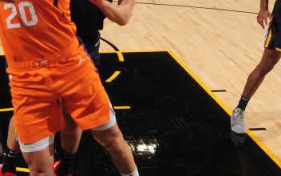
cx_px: -12
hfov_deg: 22.3
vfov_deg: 14.3
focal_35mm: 89
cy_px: -24
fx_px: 682
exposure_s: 1/250
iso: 320
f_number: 6.3
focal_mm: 20
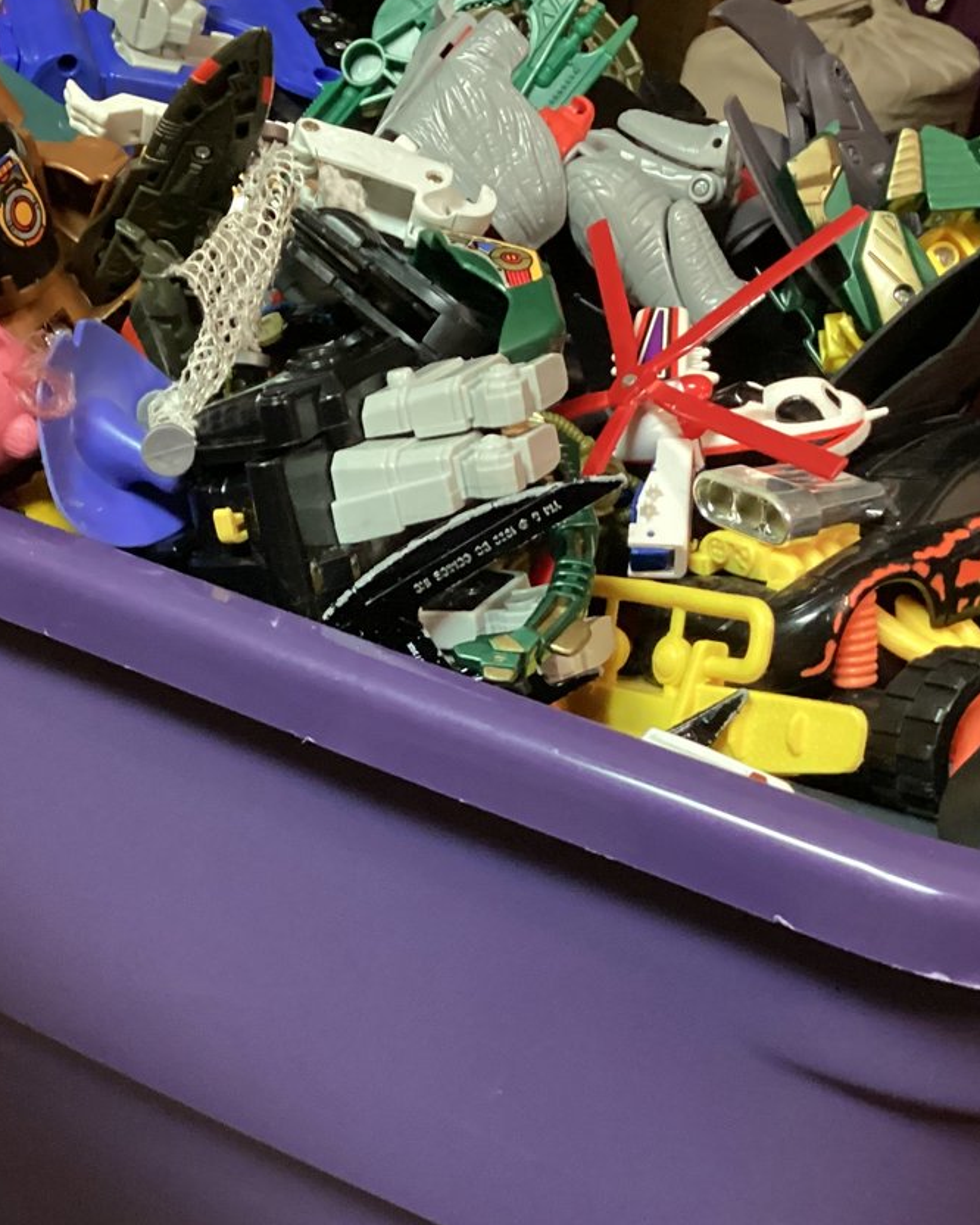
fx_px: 1993
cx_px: 330
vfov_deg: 33.9
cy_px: 812
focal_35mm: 55
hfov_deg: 27.5
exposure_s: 1/24
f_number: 2.4
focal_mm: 3.3
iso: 640
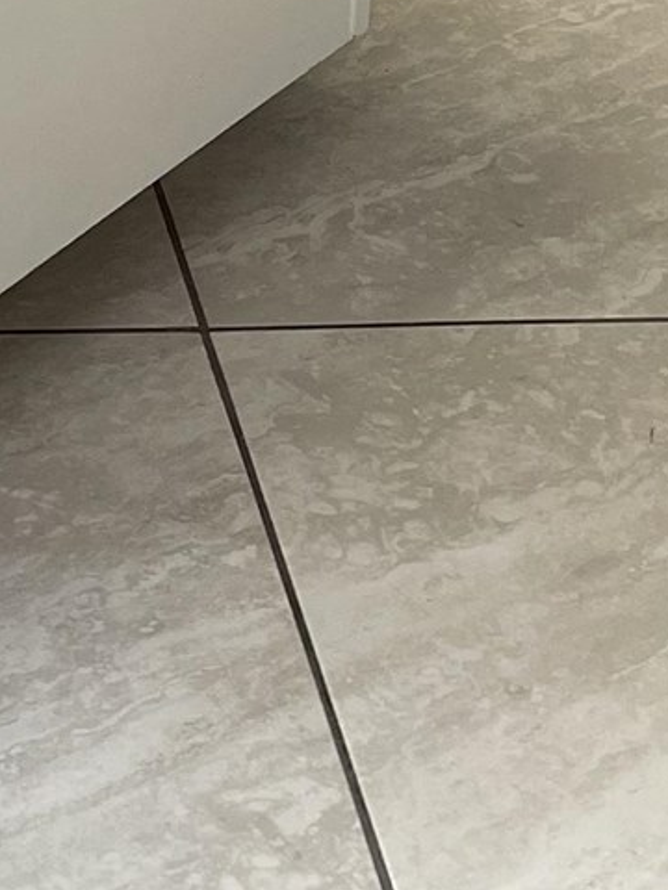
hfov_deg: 11.5
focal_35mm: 120
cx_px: -508
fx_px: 3088
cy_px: -799
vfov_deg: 14.2
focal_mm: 5.1
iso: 80
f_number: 1.6
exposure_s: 1/120
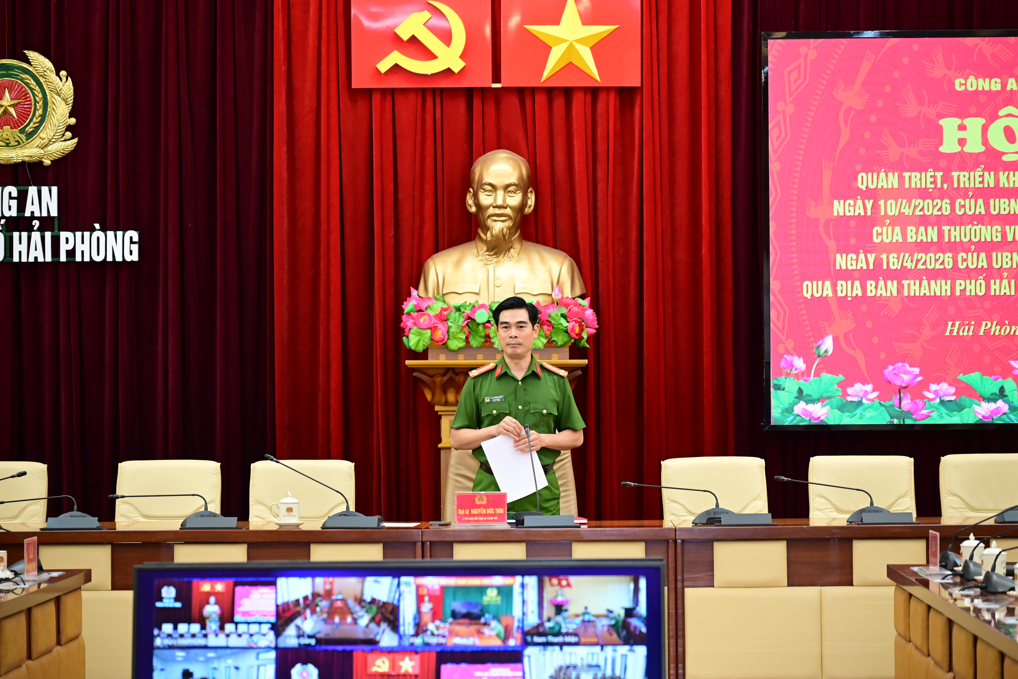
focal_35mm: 104
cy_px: 340
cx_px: 509
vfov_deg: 13.2
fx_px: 2941
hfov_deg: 19.6
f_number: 4
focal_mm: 104
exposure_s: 1/160
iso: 2000
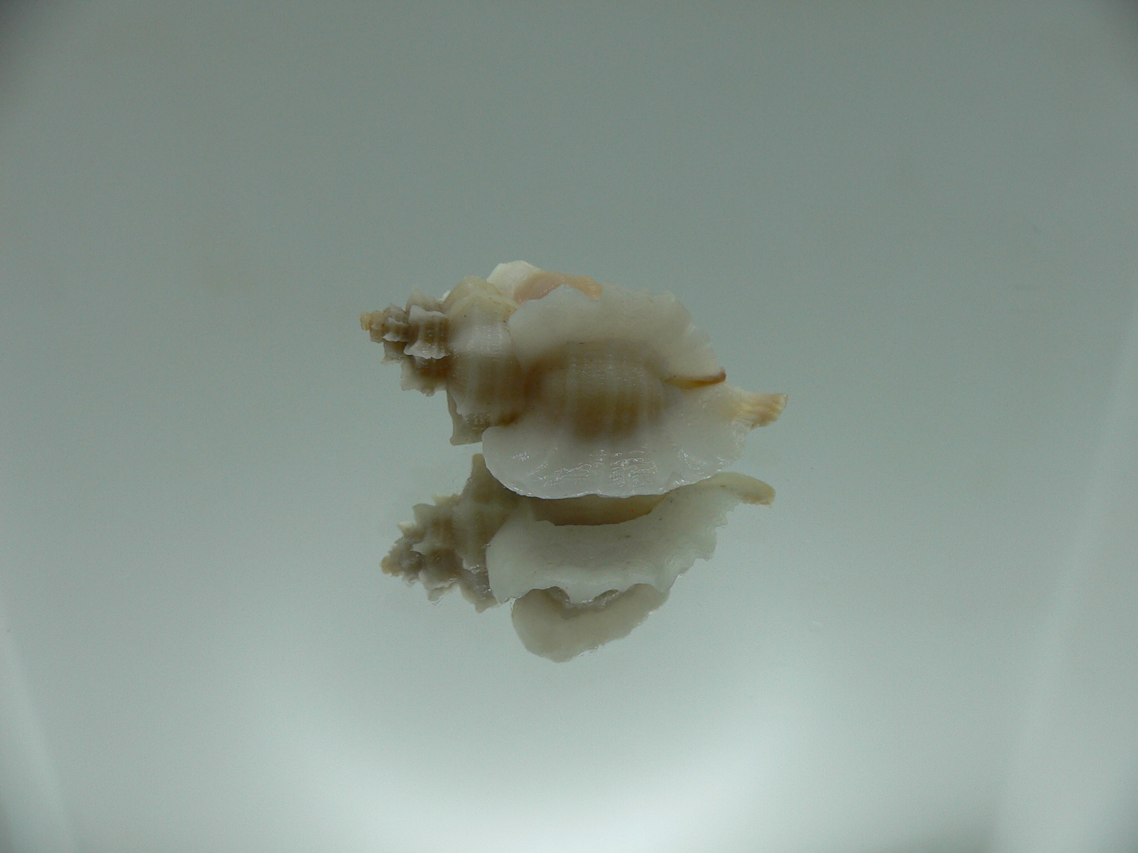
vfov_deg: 40.7
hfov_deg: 52.6
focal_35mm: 35
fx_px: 1151
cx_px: 569
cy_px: 426
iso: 80
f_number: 3.3
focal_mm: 4.6
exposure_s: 1/100
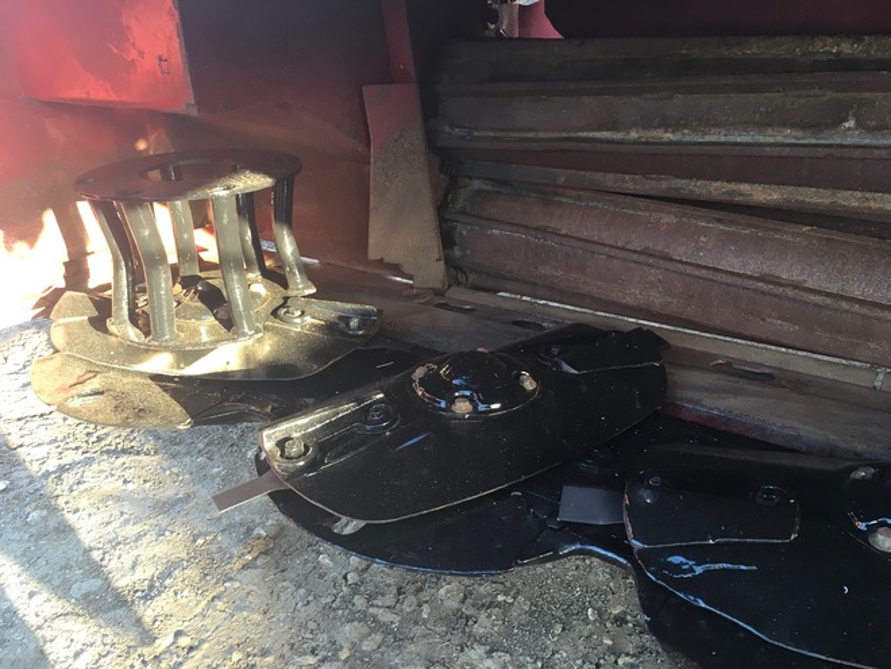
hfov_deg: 61.7
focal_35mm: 29
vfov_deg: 48.2
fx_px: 746
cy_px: 334
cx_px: 446
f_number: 2.2
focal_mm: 4.15
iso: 32
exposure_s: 1/33
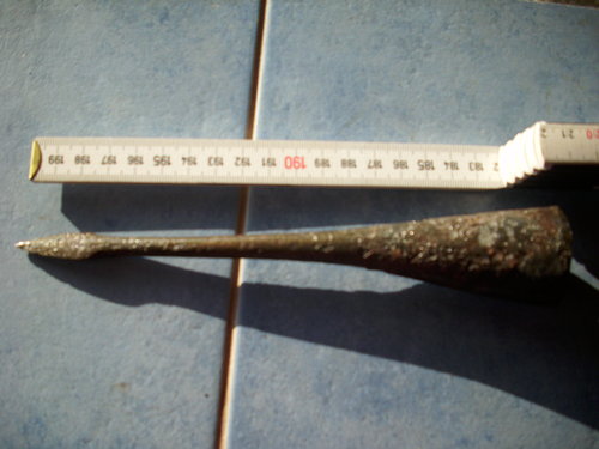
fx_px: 536
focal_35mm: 31
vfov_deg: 45.4
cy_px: 224
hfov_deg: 58.4
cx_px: 300
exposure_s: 1/369
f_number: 2.8
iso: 50
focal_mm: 6.2
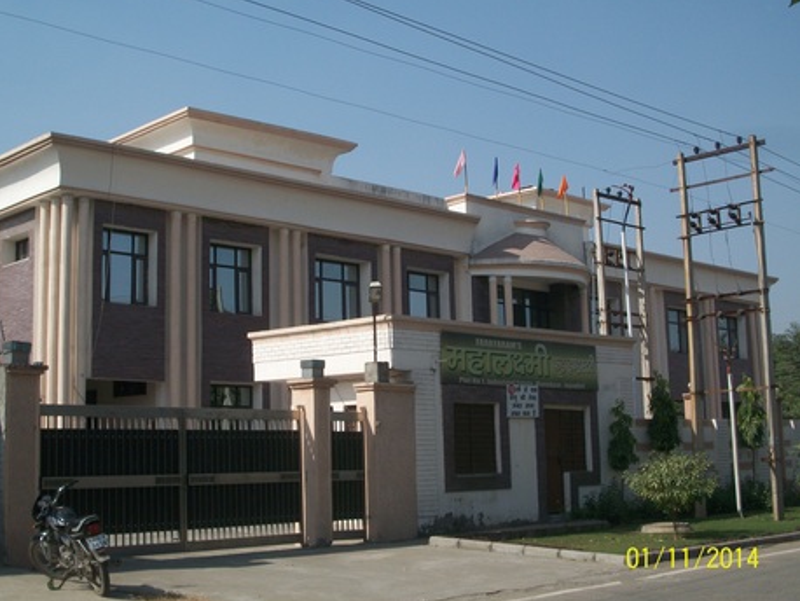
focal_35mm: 48
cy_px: 303
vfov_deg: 30.3
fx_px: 1110
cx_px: 367
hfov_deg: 39.6
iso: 80
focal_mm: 7.8
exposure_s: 1/400
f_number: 6.3
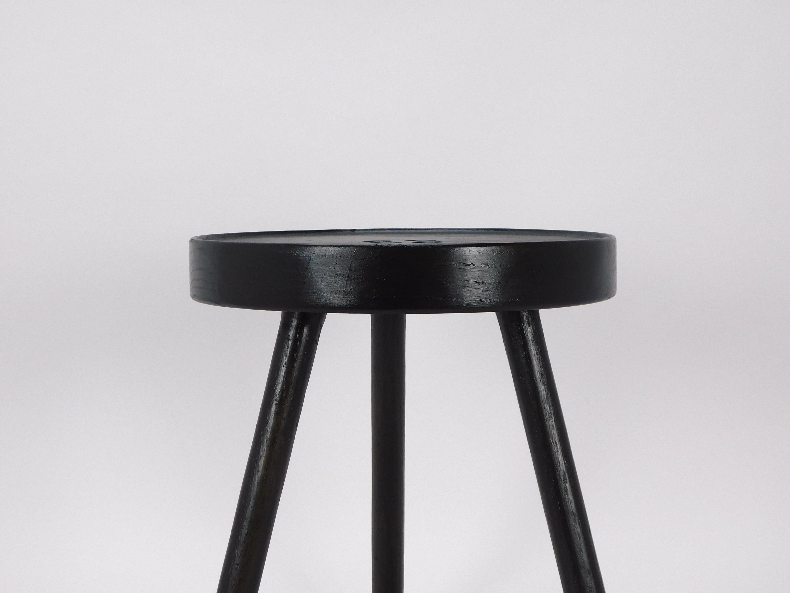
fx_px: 1346
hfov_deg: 32.7
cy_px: 296
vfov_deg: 24.8
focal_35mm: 59
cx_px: 395
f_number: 4
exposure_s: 1/125
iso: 125
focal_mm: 10.4
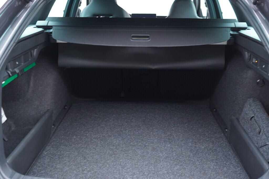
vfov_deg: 36.9
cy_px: 90
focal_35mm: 36
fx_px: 269
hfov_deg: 53.1
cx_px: 134
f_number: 2.8
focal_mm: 24
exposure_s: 1/40
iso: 1000
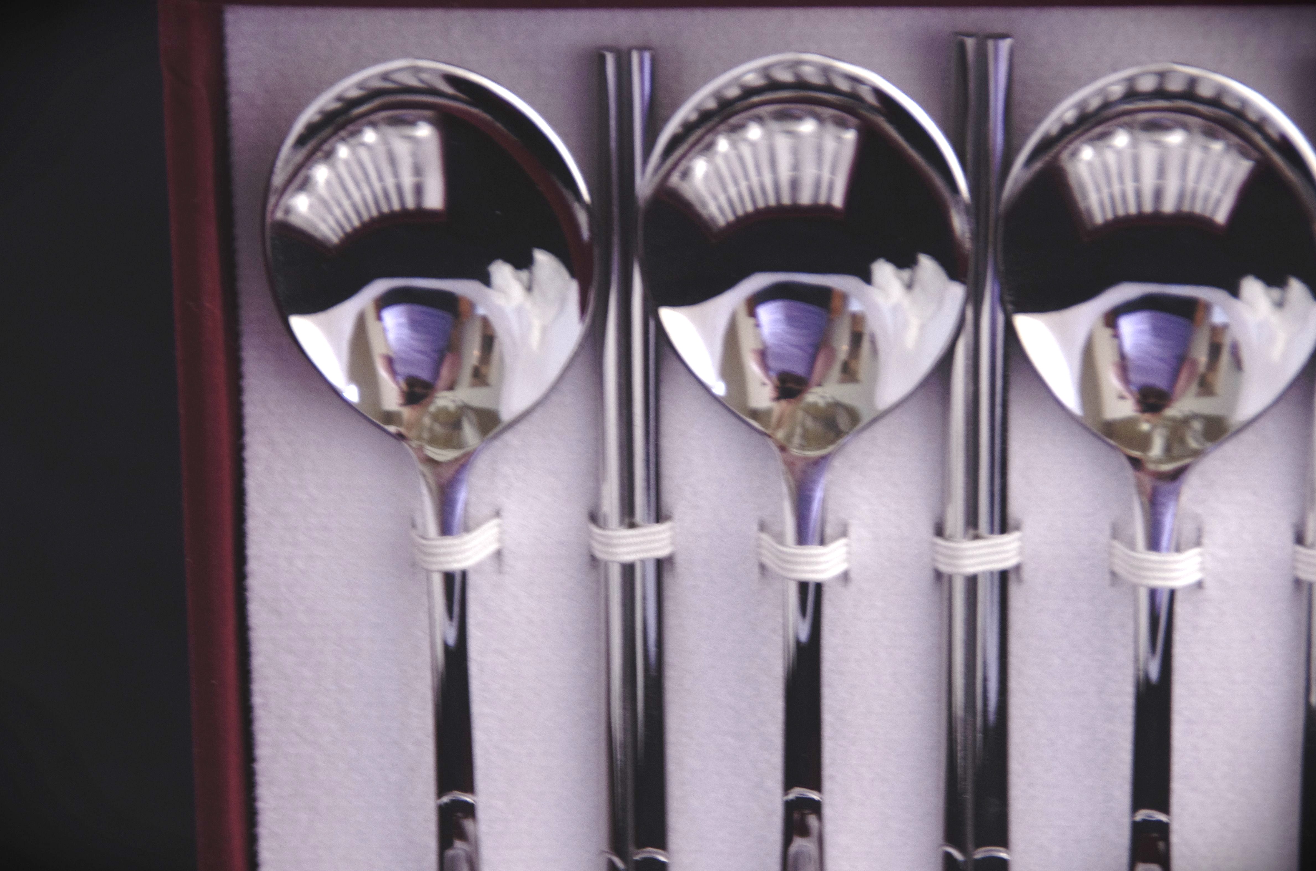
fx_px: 6712
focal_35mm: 184
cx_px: 648
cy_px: 444
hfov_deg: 11.2
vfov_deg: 7.4
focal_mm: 118
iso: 800
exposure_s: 1/15
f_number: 5.6
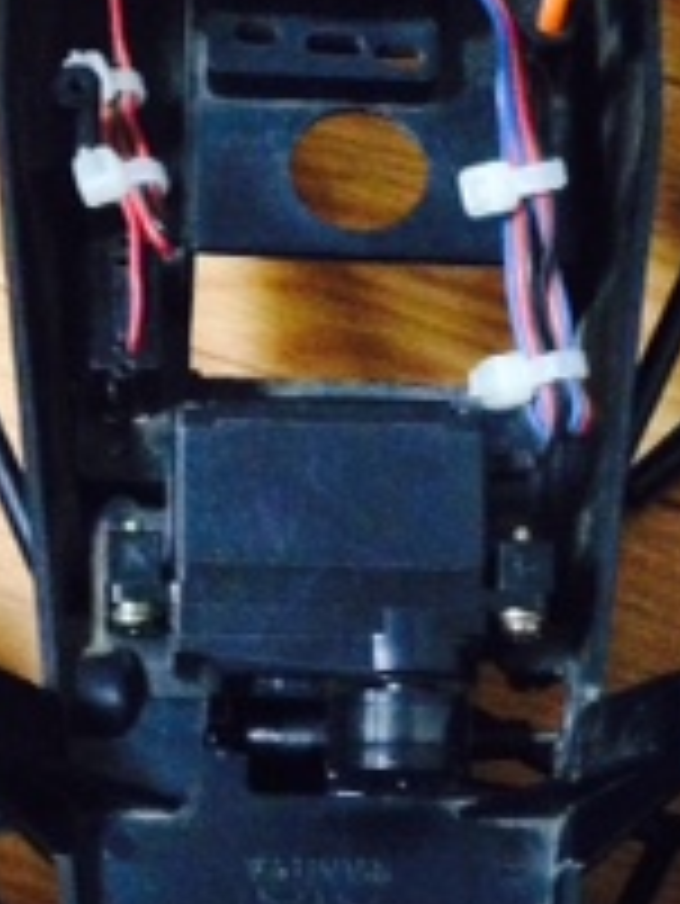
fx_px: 2747
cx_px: 320
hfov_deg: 14.1
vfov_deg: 18.7
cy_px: 432
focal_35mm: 105
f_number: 2.4
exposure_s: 1/17
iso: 640
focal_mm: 4.12
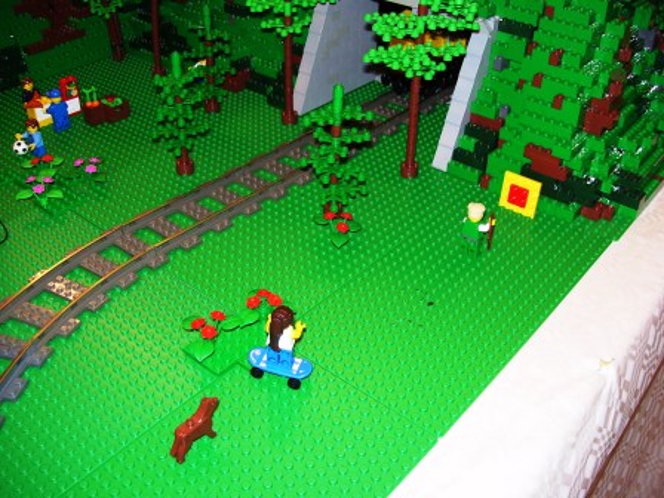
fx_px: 691
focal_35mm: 36
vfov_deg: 39.7
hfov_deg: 51.4
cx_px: 332
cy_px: 249
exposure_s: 1/60
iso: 80
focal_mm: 6
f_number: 2.7
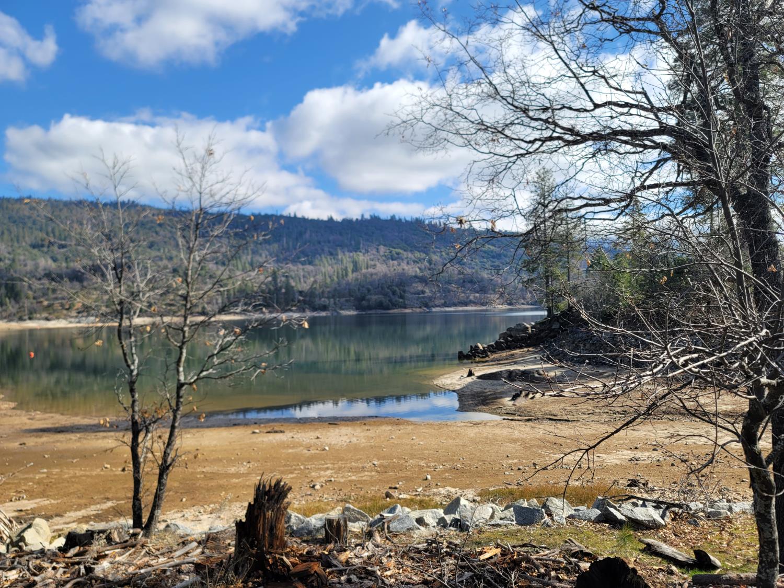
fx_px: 566
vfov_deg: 54.9
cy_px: 294
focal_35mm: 25
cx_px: 392
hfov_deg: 69.4
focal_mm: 7
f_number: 1.8
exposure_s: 1/786
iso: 20
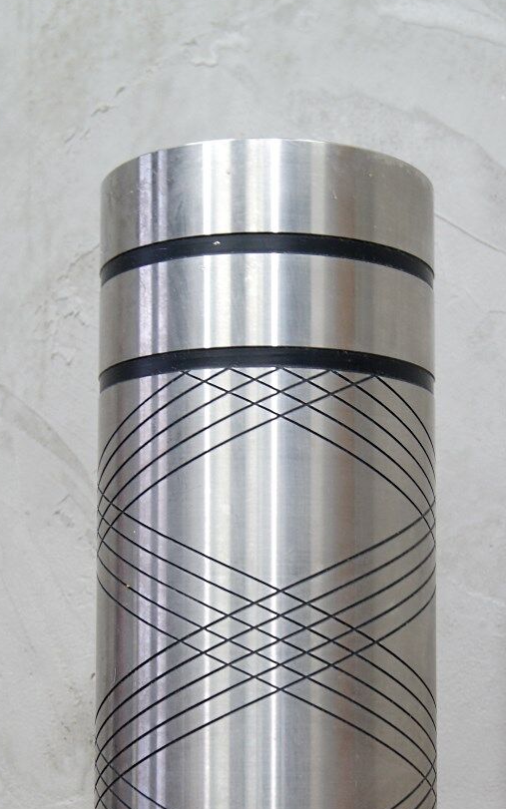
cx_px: 276
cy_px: 596
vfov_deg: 24.7
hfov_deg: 15.8
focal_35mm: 83
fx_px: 1826
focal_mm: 35
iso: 400
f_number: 6.3
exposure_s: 1/10
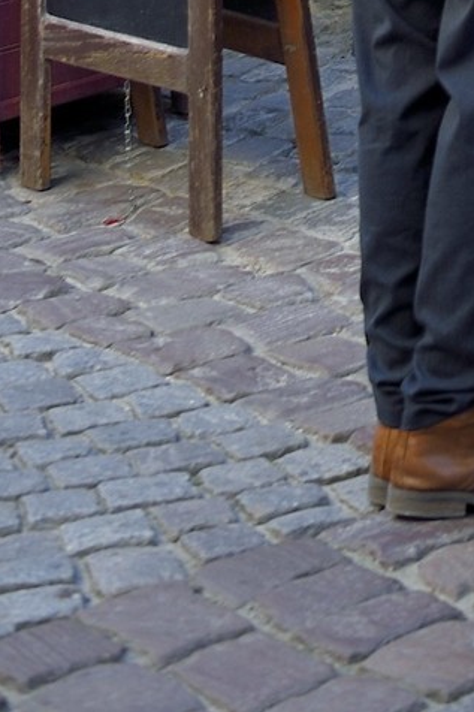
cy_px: -1055
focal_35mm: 192
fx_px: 3794
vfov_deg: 9.4
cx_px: 978
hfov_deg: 6.9
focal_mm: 38
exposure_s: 1/200
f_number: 4.5
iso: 200
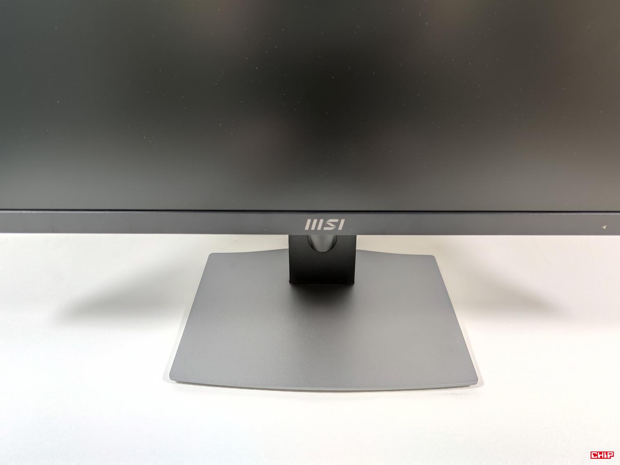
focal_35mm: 24
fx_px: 430
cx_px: 310
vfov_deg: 56.8
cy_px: 232
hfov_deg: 71.6
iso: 304
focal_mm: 6.78
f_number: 1.85
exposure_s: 1/17
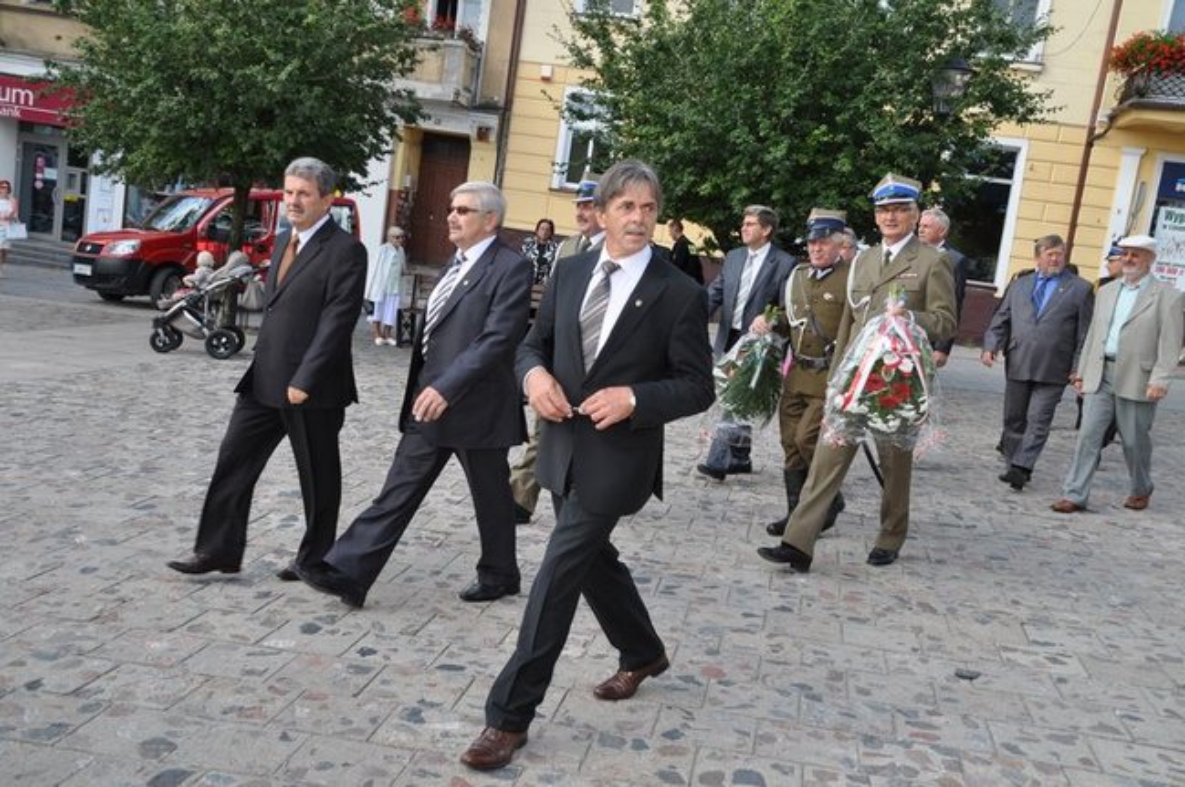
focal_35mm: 38
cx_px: 592
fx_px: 1233
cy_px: 394
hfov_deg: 51.3
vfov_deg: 35.4
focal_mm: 25
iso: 200
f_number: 8
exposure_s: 1/200
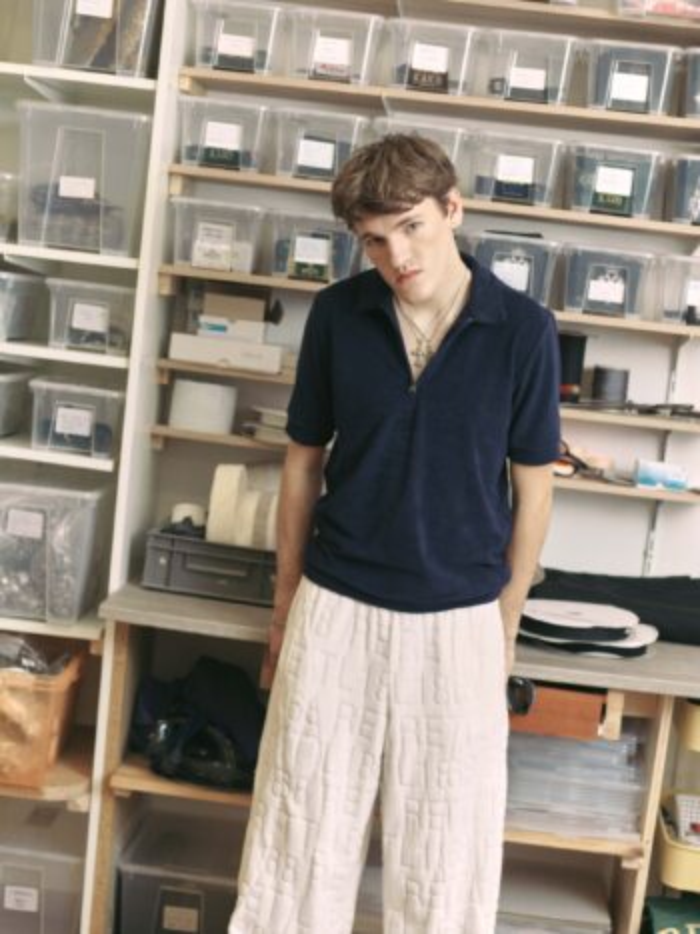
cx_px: 350
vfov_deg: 30.7
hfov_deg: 23.3
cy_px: 467
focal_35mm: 63
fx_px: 1699
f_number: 4
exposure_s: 1/400
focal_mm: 80
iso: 800
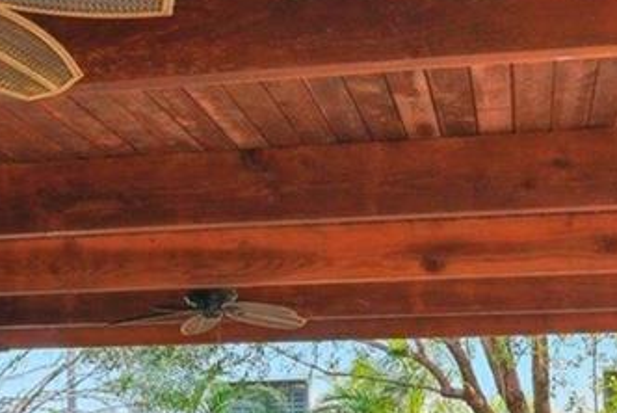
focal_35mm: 77
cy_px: 636
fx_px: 1321
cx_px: 149
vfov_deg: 16.1
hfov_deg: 25.9
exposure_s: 1/100
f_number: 6.3
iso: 400
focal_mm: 16
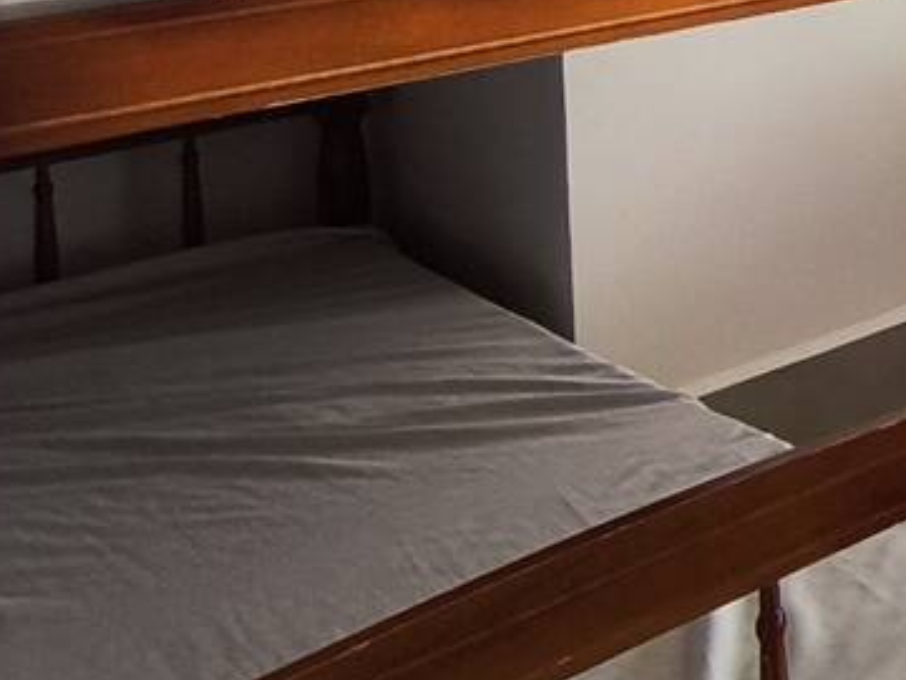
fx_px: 1675
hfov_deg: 19.6
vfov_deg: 19.9
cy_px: -330
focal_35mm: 64
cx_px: 1742
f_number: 2.2
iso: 80
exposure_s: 1/120
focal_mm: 1.65
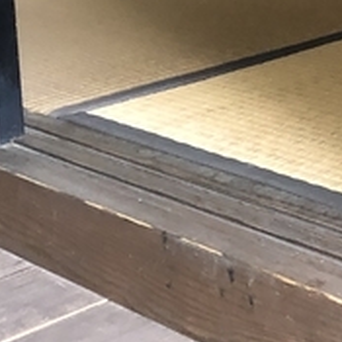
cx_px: 510
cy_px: -123
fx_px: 1263
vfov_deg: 14.6
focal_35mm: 113
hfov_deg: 14.4
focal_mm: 4
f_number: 1.8
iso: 100
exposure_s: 1/15
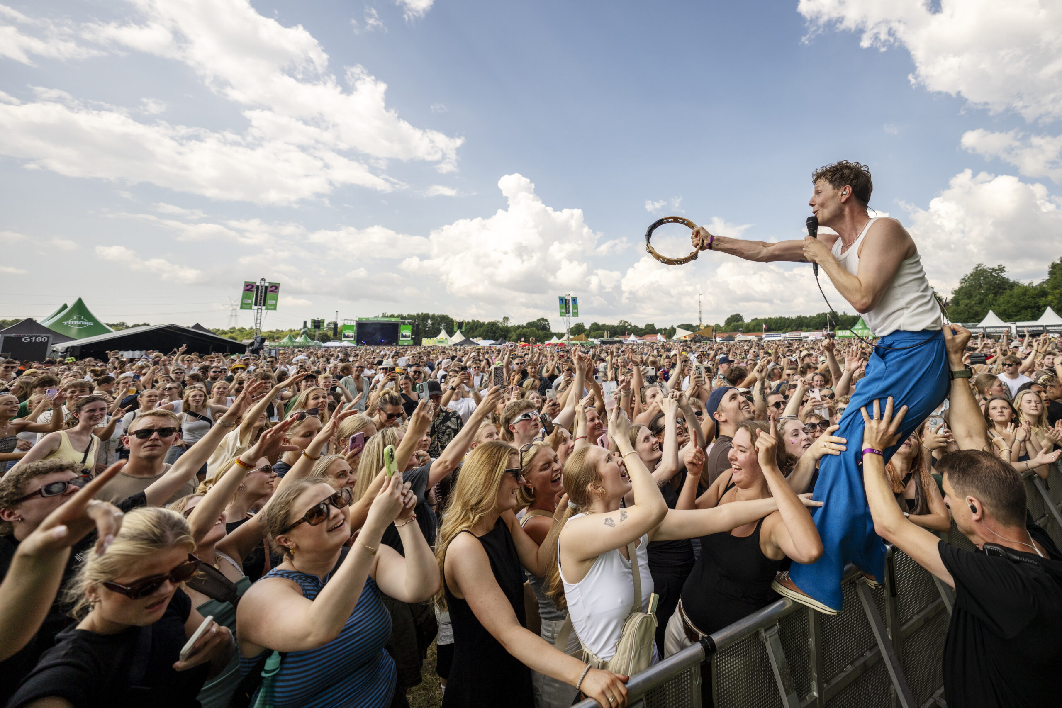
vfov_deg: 90.0
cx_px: 531
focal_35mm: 12
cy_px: 354
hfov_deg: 112.6
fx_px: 354
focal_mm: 12
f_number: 2.8
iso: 125
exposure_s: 1/4000
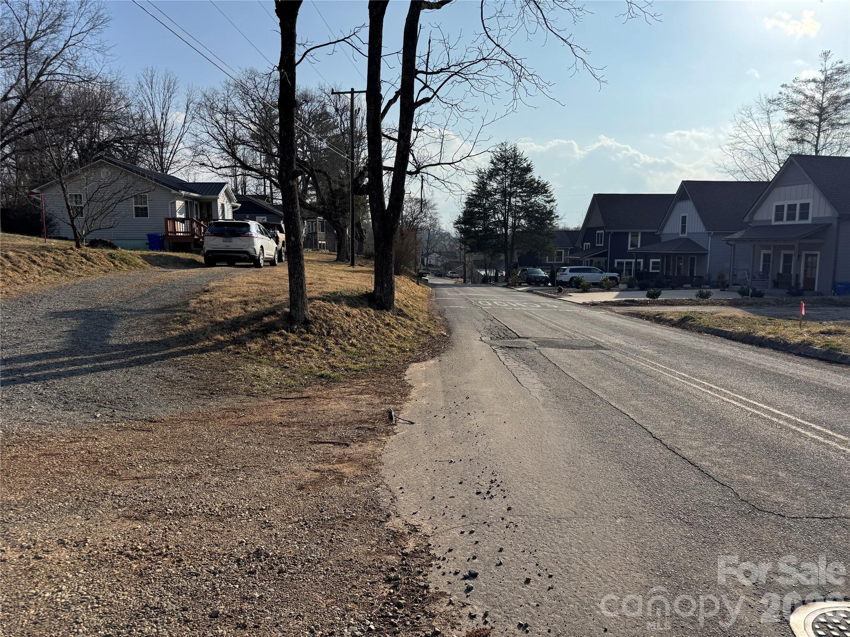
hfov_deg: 71.6
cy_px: 318
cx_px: 425
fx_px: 589
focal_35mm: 24
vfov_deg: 56.8
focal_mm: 6.76
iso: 80
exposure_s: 1/5348
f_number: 1.78
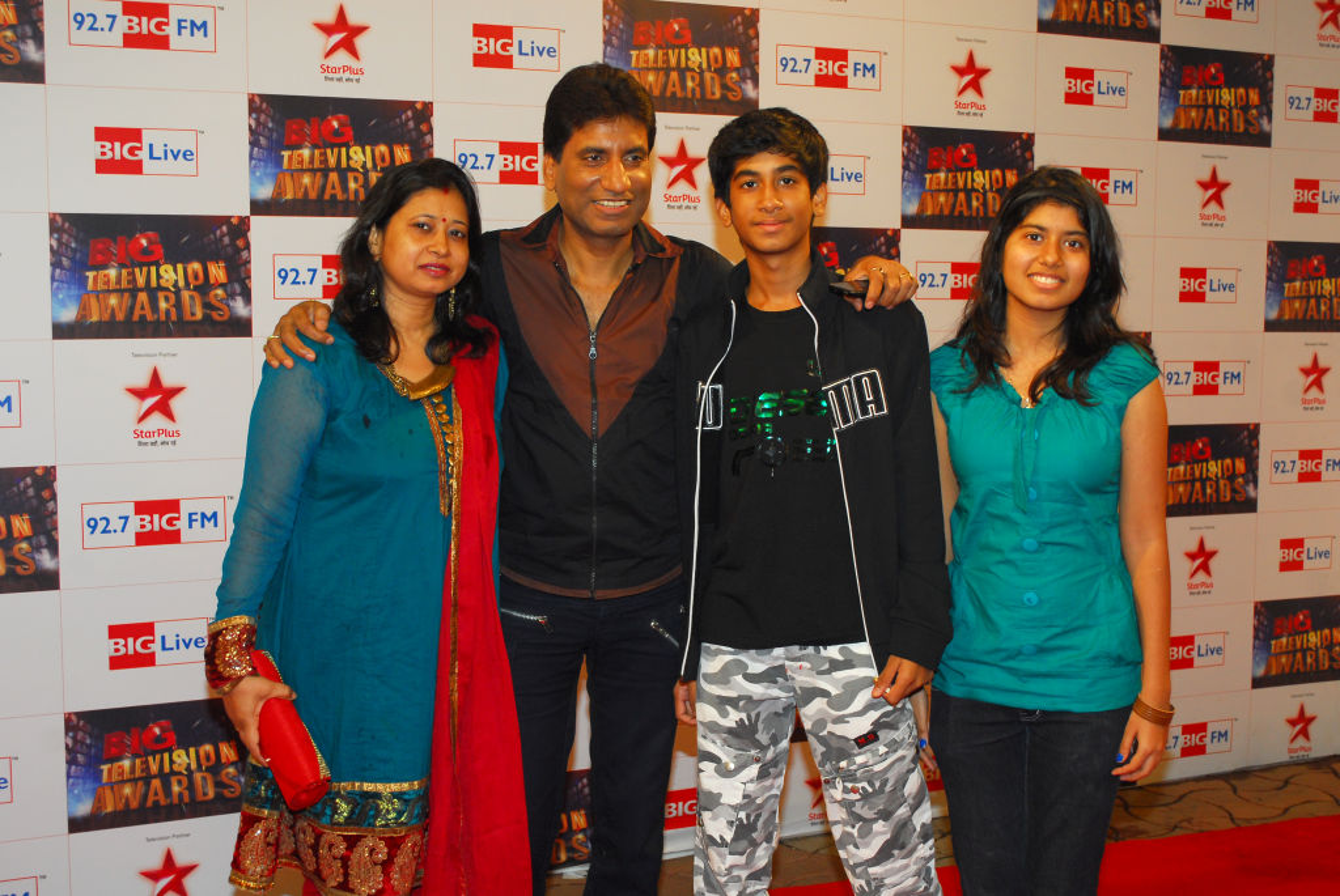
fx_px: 1788
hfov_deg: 41.1
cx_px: 670
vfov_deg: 28.1
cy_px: 448
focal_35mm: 48
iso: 400
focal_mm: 32
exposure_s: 1/60
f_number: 5.6
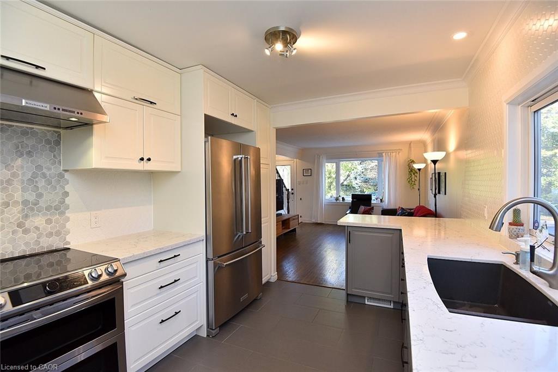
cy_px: 186
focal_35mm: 16
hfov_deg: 96.7
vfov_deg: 73.8
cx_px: 279
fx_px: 248
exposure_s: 1/60
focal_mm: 16
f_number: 6.3
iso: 500
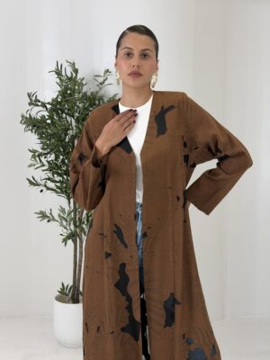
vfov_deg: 39.7
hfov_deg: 30.3
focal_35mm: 48
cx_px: 135
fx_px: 499
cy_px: 180
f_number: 1.78
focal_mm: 6.76
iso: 64
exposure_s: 1/392
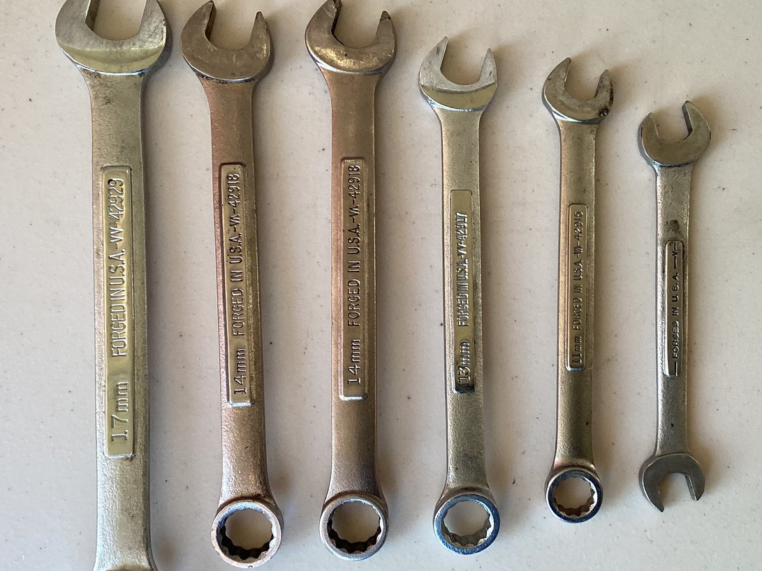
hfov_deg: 43.8
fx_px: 946
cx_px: 425
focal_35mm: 43
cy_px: 290
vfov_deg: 33.6
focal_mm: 3.3
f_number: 2.4
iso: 50
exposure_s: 1/120
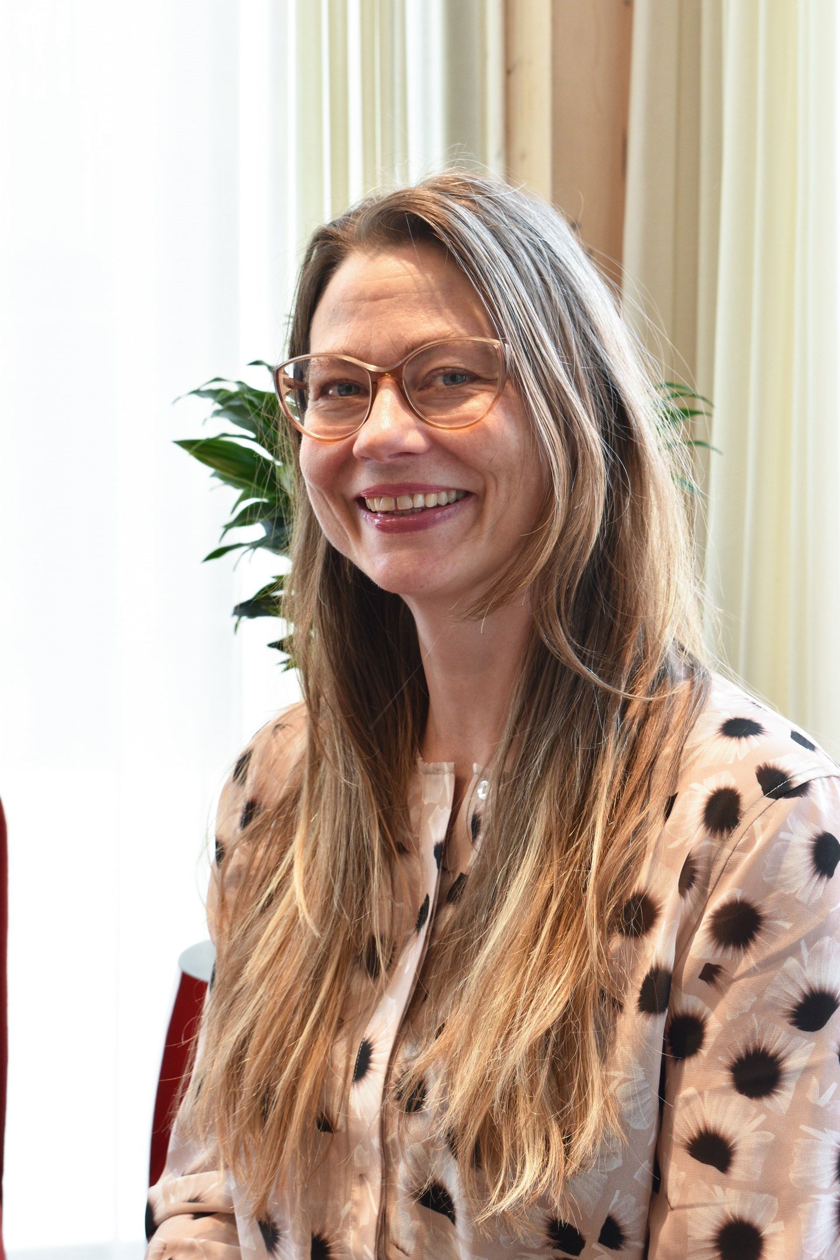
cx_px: 420
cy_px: 630
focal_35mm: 60
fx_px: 2100
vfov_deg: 33.4
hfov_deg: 22.6
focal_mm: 40
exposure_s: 1/50
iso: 500
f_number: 9
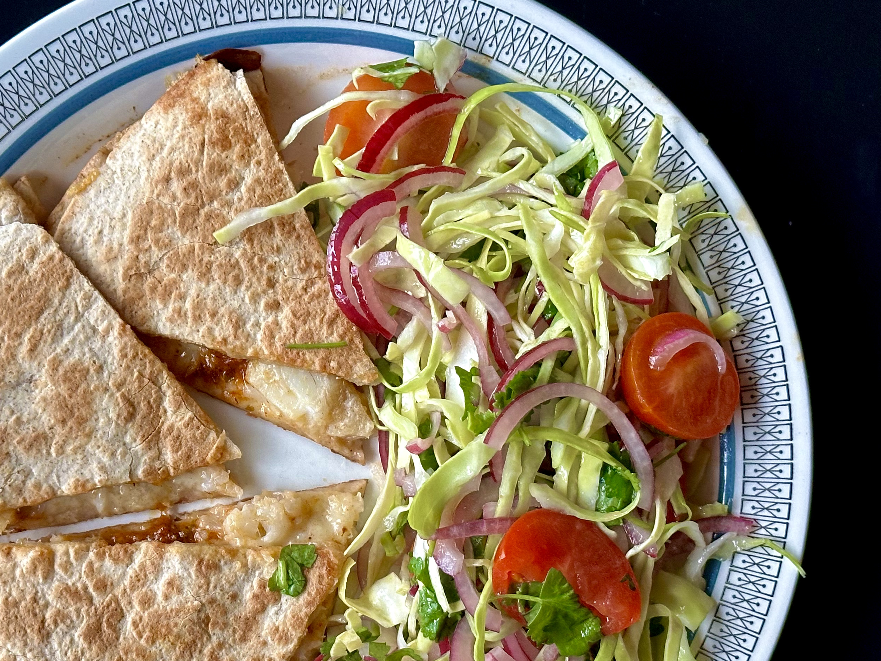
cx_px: 295
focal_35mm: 77
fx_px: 1960
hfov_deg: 25.2
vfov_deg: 19.1
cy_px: 452
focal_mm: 6.86
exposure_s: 1/50
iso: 200
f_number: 1.78
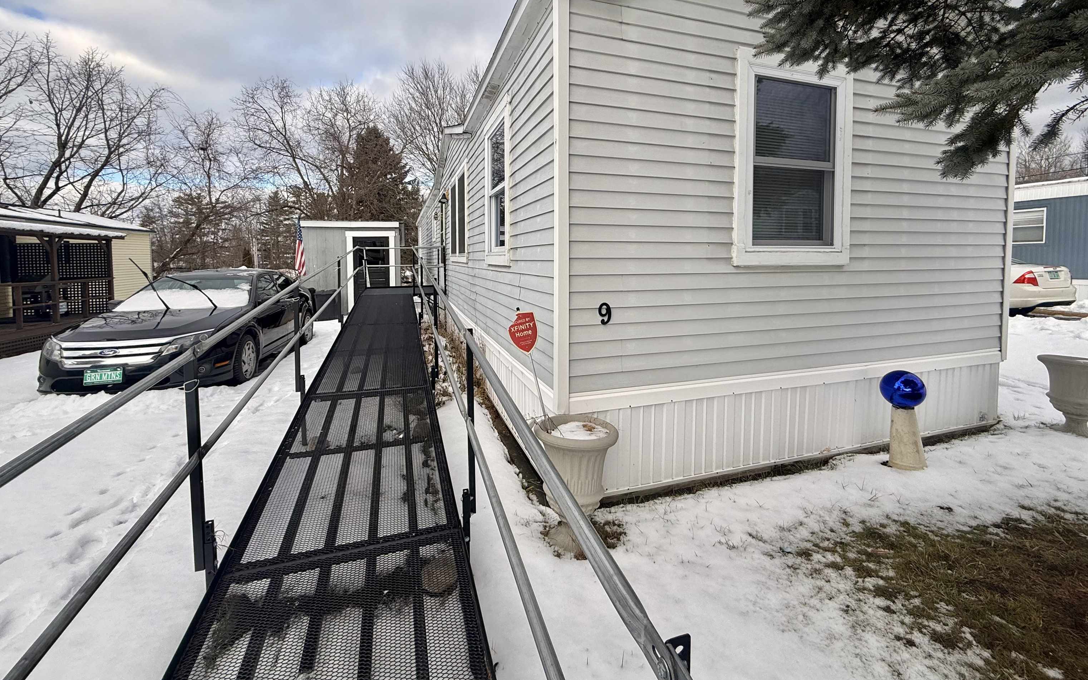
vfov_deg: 74.1
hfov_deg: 101.5
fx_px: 445
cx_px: 544
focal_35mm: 15
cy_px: 278
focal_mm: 2.22
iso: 50
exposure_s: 1/1125
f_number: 2.2
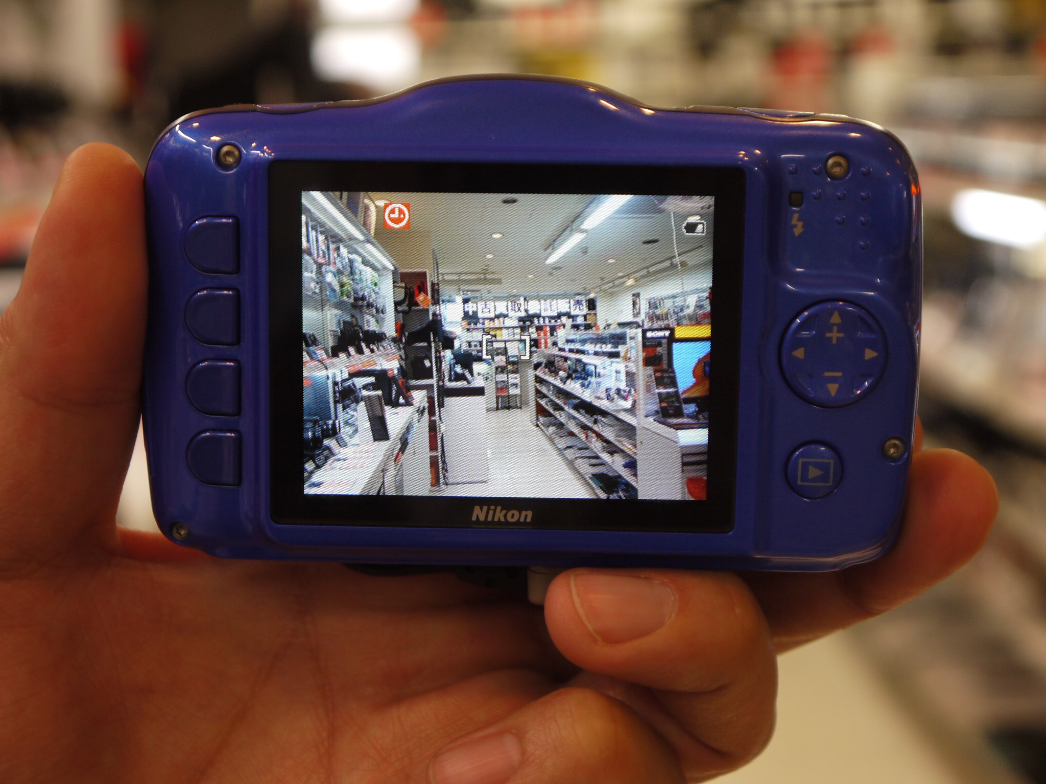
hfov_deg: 31.2
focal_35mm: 62
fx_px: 1873
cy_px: 392
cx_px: 523
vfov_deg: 23.7
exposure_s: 1/60
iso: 320
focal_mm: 31
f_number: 5
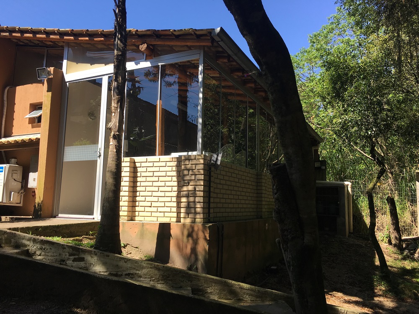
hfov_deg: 61.7
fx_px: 351
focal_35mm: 29
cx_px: 210
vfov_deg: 48.2
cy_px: 157
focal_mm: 4.15
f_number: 2.2
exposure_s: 1/657
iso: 25
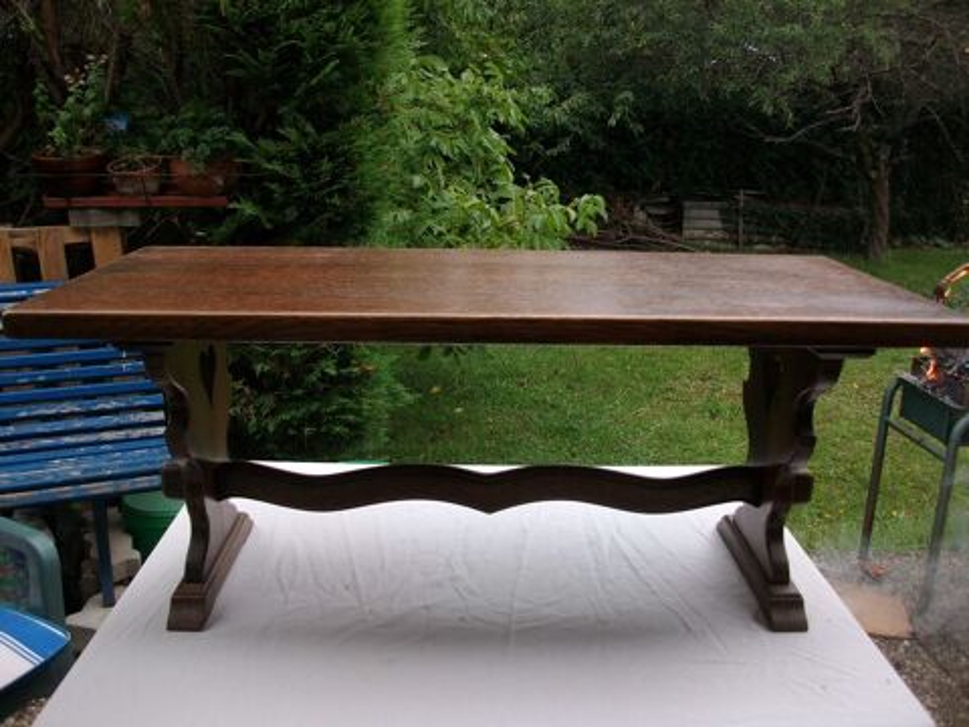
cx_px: 484
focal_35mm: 32
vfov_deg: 44.2
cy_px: 364
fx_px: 896
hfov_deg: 56.8
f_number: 2.9
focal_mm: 5.7
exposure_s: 1/105
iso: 80
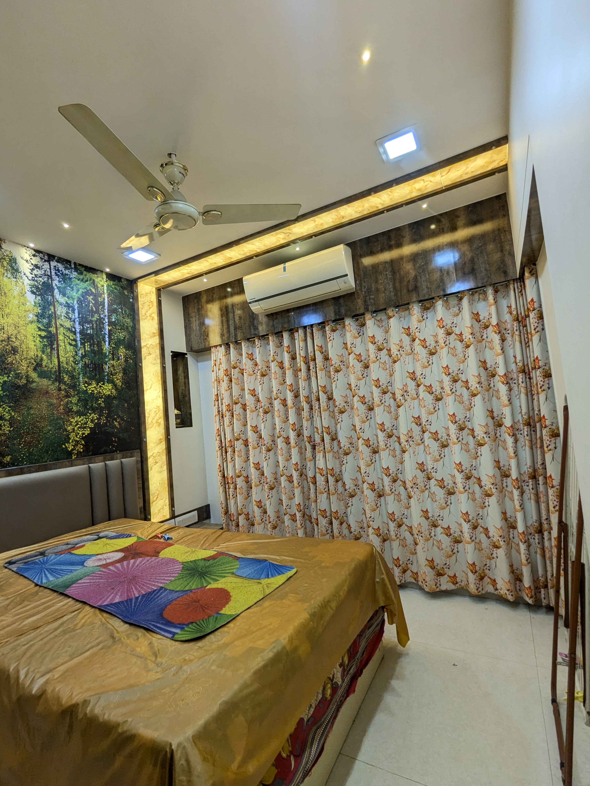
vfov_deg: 94.5
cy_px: 393
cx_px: 295
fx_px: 364
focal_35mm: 16
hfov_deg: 78.1
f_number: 2.2
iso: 80
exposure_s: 1/100
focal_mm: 2.35
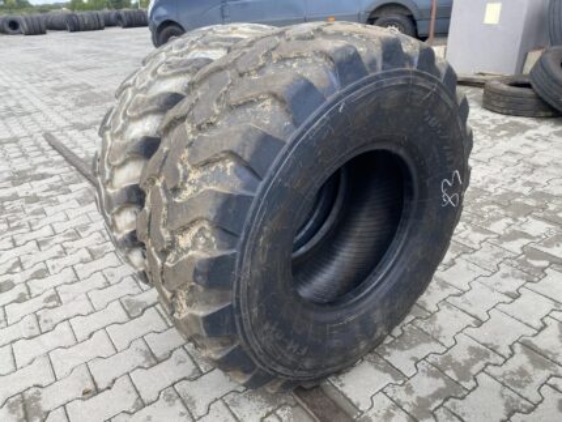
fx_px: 422
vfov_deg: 53.1
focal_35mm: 26
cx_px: 281
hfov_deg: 67.3
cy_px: 211
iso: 32
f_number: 1.8
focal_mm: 4.25
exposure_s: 1/554
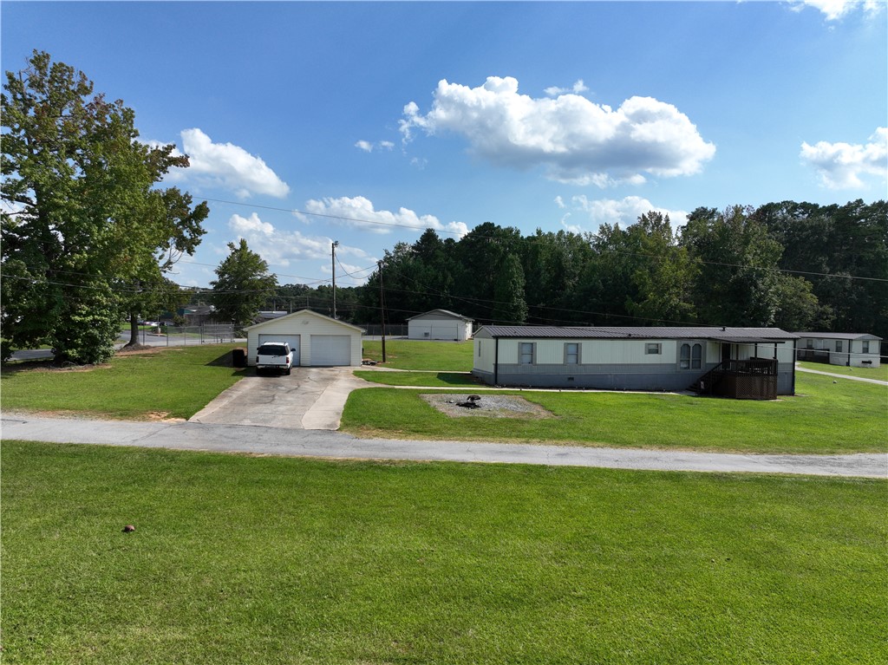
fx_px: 615
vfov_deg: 56.8
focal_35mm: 24
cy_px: 332
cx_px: 444
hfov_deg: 71.6
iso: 110
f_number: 2.8
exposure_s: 1/400
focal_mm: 12.29
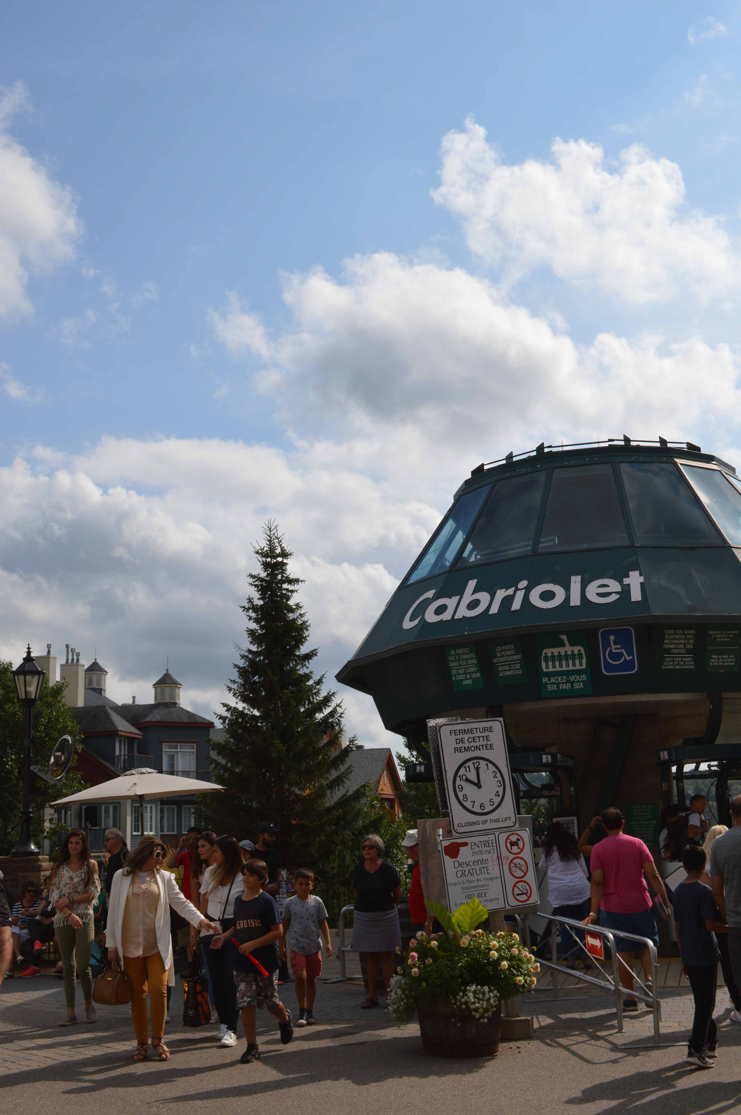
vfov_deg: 49.6
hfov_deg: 34.1
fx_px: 1206
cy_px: 558
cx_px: 370
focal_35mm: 39
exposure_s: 1/320
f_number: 9
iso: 100
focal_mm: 26
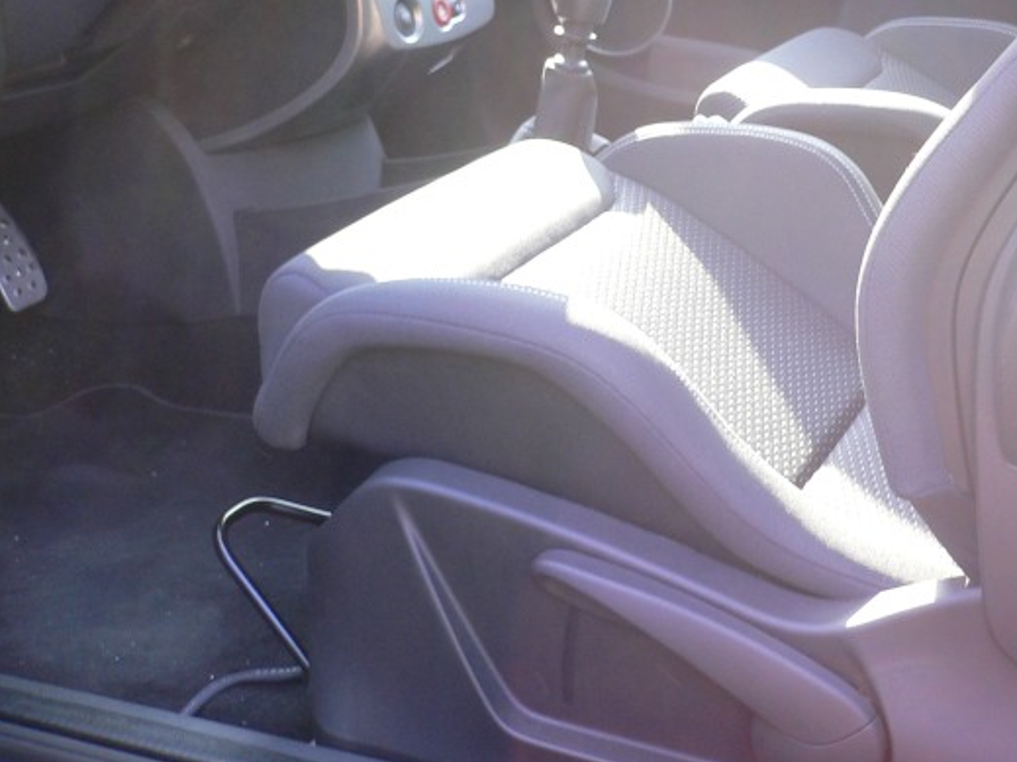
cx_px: 782
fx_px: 1586
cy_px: 178
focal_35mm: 54
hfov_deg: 34.7
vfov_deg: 26.6
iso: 100
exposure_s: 1/40
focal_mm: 5.8
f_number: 2.8
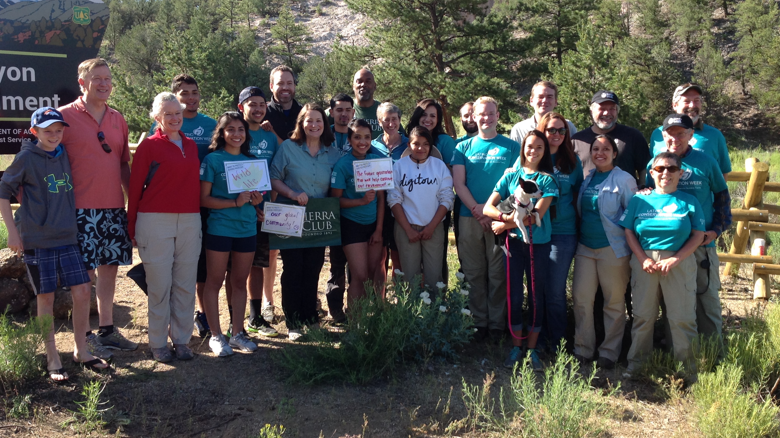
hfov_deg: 51.6
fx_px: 807
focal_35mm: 39
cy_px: 211
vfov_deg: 30.4
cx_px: 387
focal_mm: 4.28
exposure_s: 1/487
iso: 50
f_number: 2.4
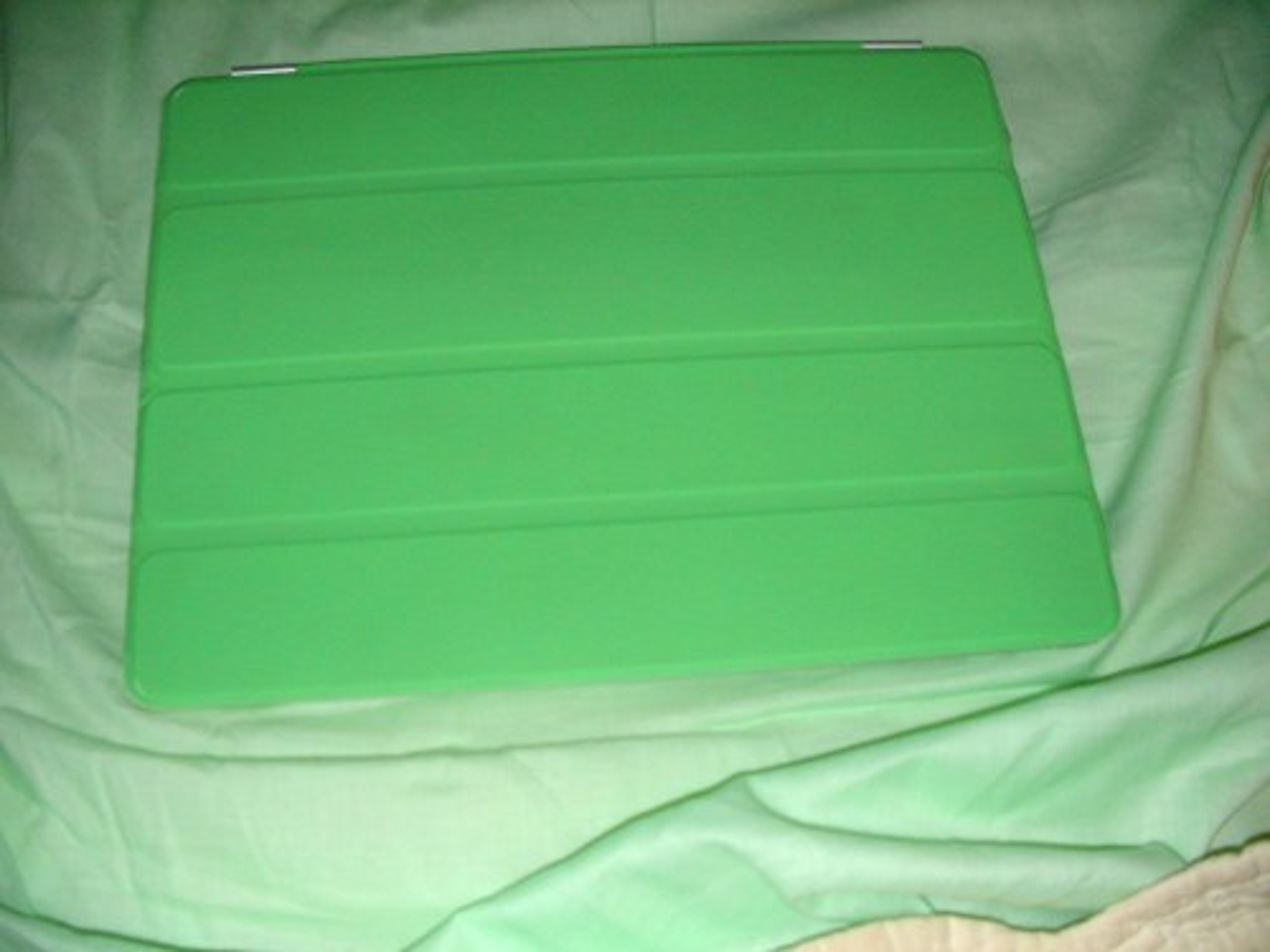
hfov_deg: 49.0
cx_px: 635
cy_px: 476
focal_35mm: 38
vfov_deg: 37.7
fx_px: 1394
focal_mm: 6.3
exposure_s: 1/40
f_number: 3.5
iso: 100
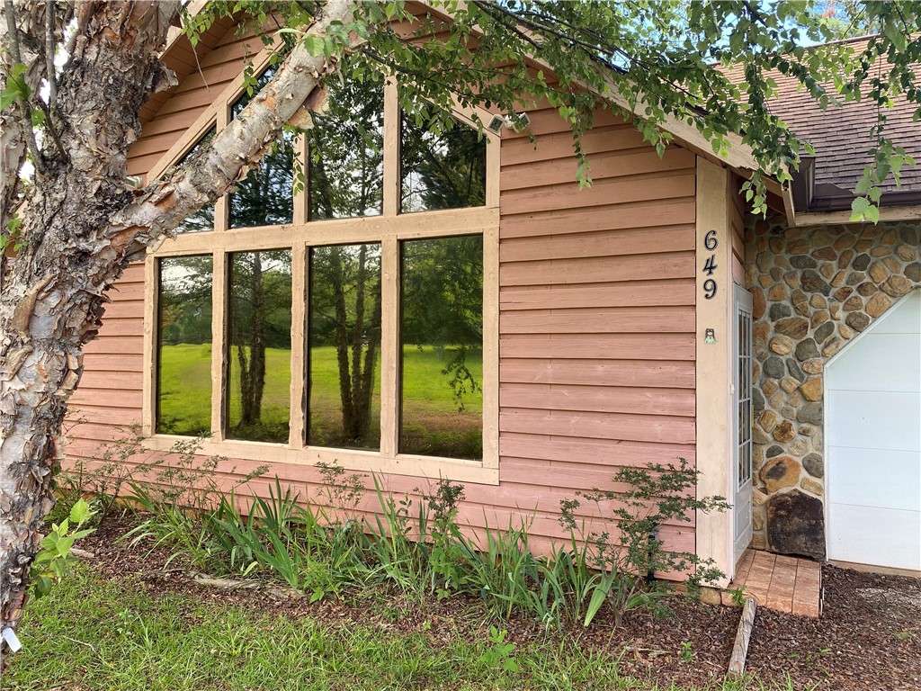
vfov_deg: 53.1
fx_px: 692
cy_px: 346
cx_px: 460
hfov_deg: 67.3
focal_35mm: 26
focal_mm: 4.25
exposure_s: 1/122
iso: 40
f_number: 1.8
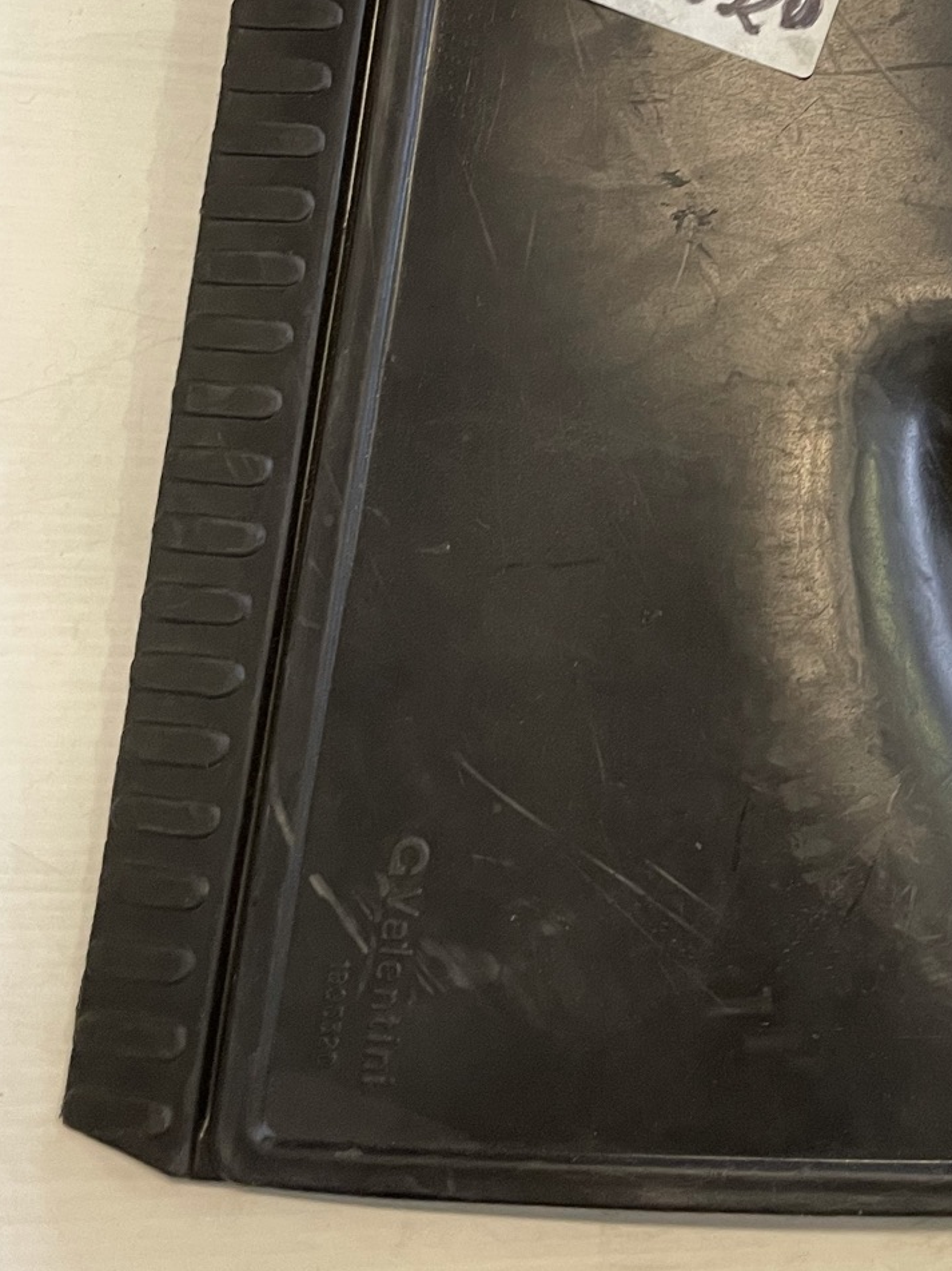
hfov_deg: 24.7
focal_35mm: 56
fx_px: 2054
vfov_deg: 33.6
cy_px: 310
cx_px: 991
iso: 160
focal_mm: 4.2
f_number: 1.6
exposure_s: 1/50
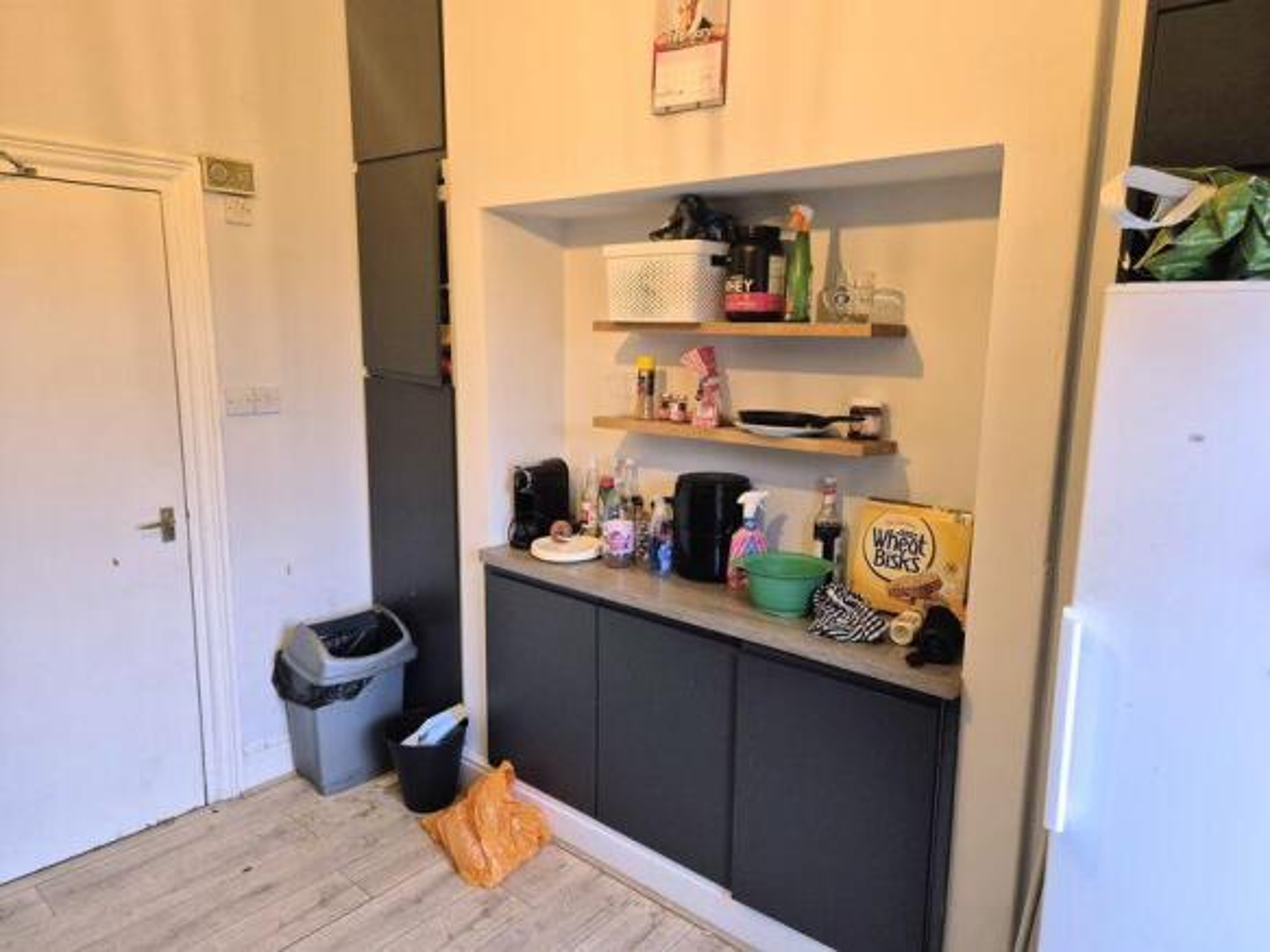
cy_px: 476
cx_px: 635
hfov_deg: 73.9
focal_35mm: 23
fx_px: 844
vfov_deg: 58.9
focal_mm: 5.4
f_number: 1.8
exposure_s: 1/100
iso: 800
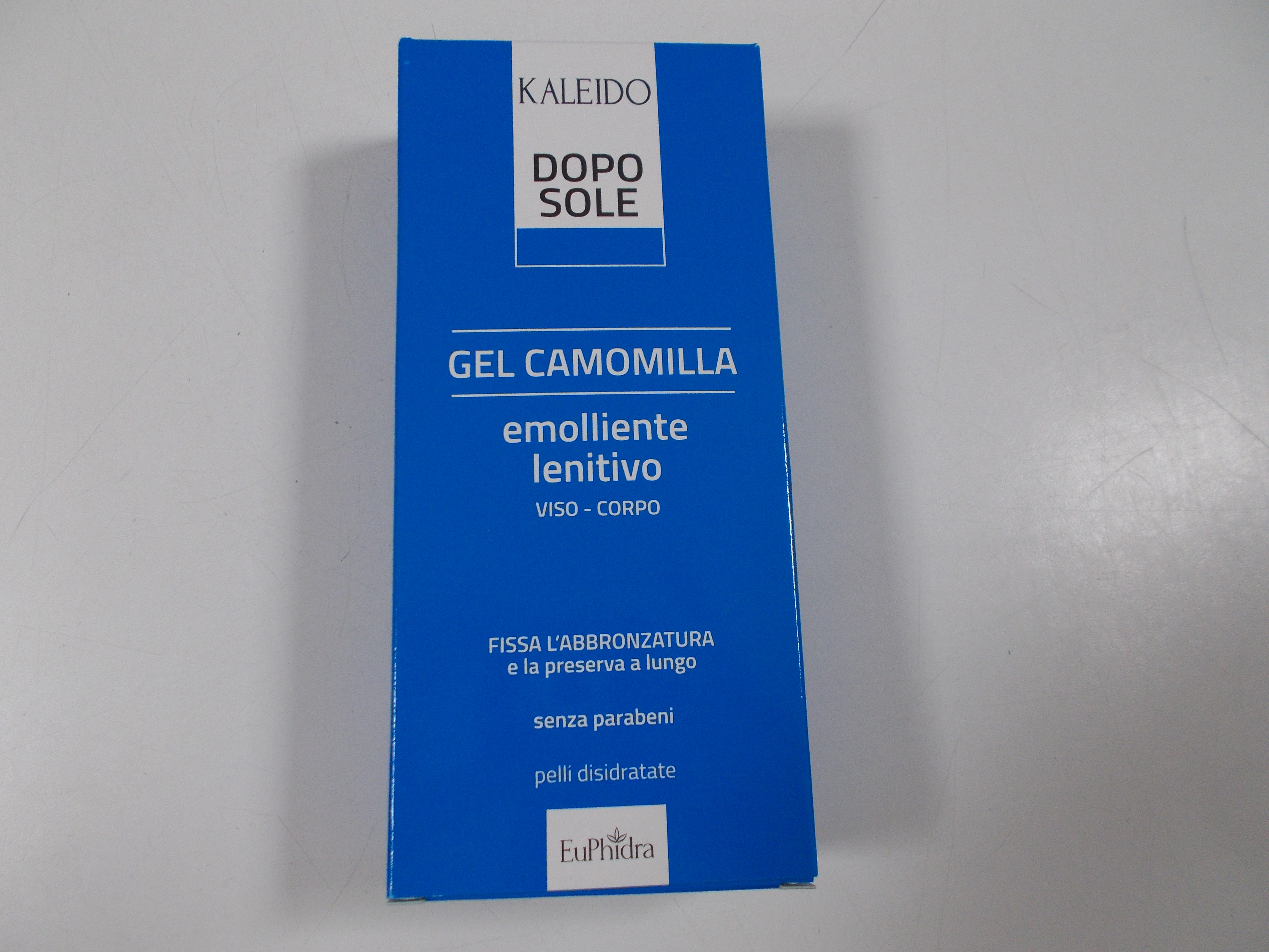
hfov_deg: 67.3
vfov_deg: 53.1
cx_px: 634
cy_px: 476
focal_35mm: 26
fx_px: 953
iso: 160
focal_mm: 4.6
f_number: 3.2
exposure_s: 1/25
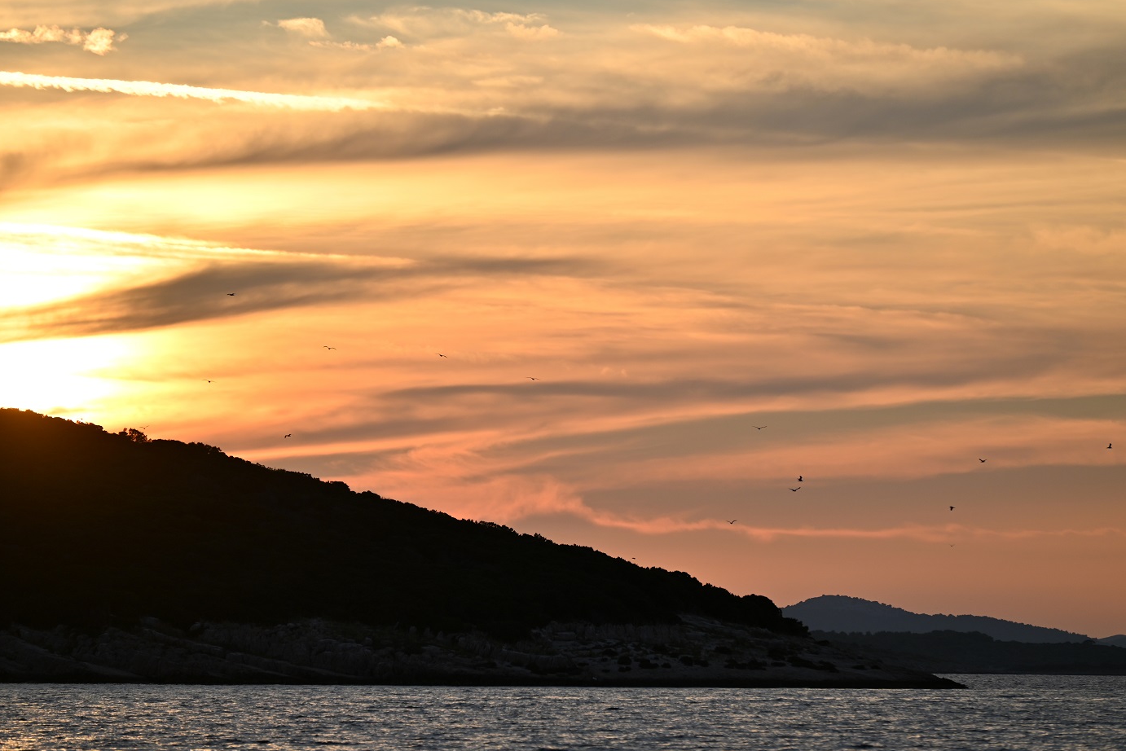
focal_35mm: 228
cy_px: 392
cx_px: 590
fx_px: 7132
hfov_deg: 9.0
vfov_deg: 6.0
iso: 140
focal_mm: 210
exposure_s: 1/1000
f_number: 5.6
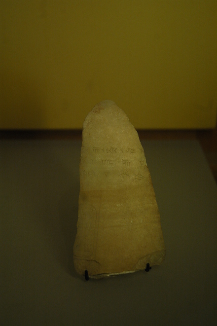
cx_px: 108
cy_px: 163
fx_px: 597
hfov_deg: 20.6
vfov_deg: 30.5
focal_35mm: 66
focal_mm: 44
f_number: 4.5
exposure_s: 1/180
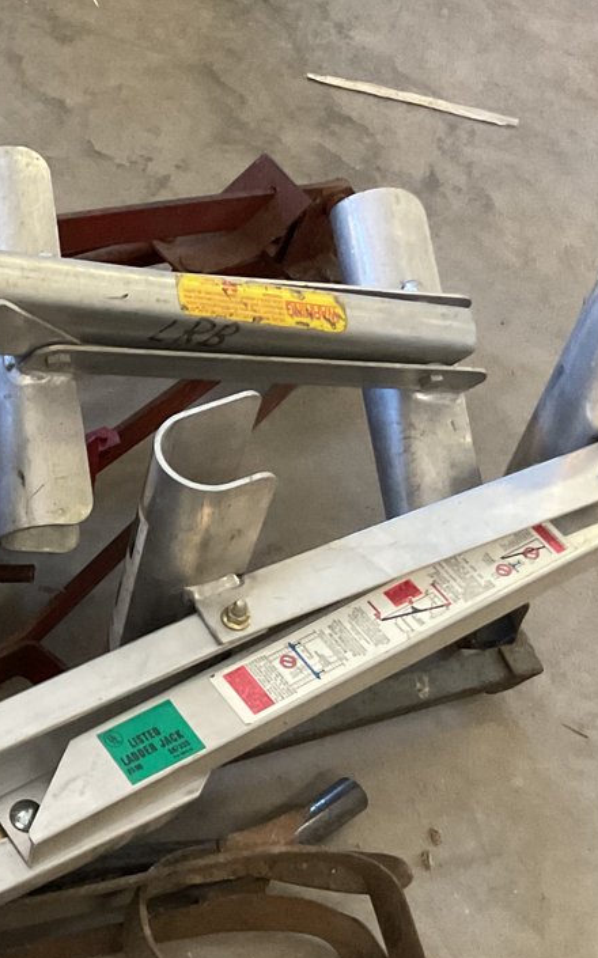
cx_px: -141
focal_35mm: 66
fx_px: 1723
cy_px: 616
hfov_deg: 18.5
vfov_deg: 30.9
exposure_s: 1/40
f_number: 1.8
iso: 320
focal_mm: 3
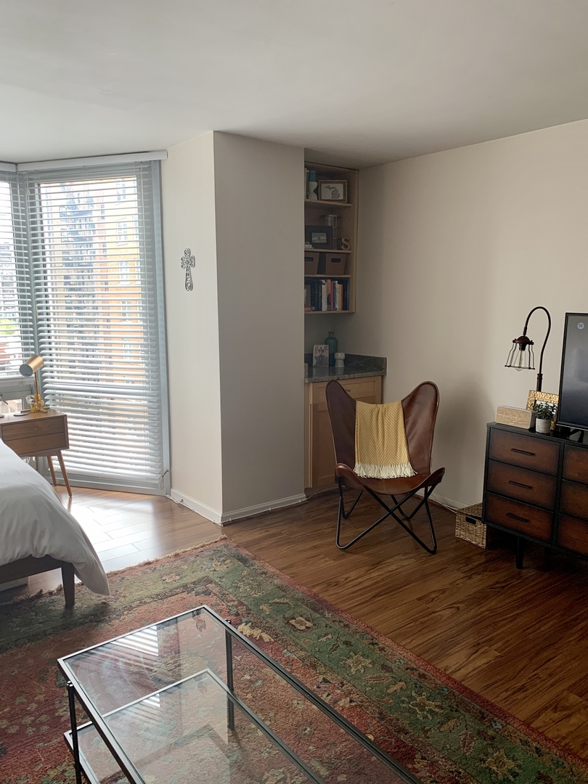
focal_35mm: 26
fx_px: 589
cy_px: 392
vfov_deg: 67.3
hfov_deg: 53.1
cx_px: 294
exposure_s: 1/90
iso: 100
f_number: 1.8
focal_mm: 4.25
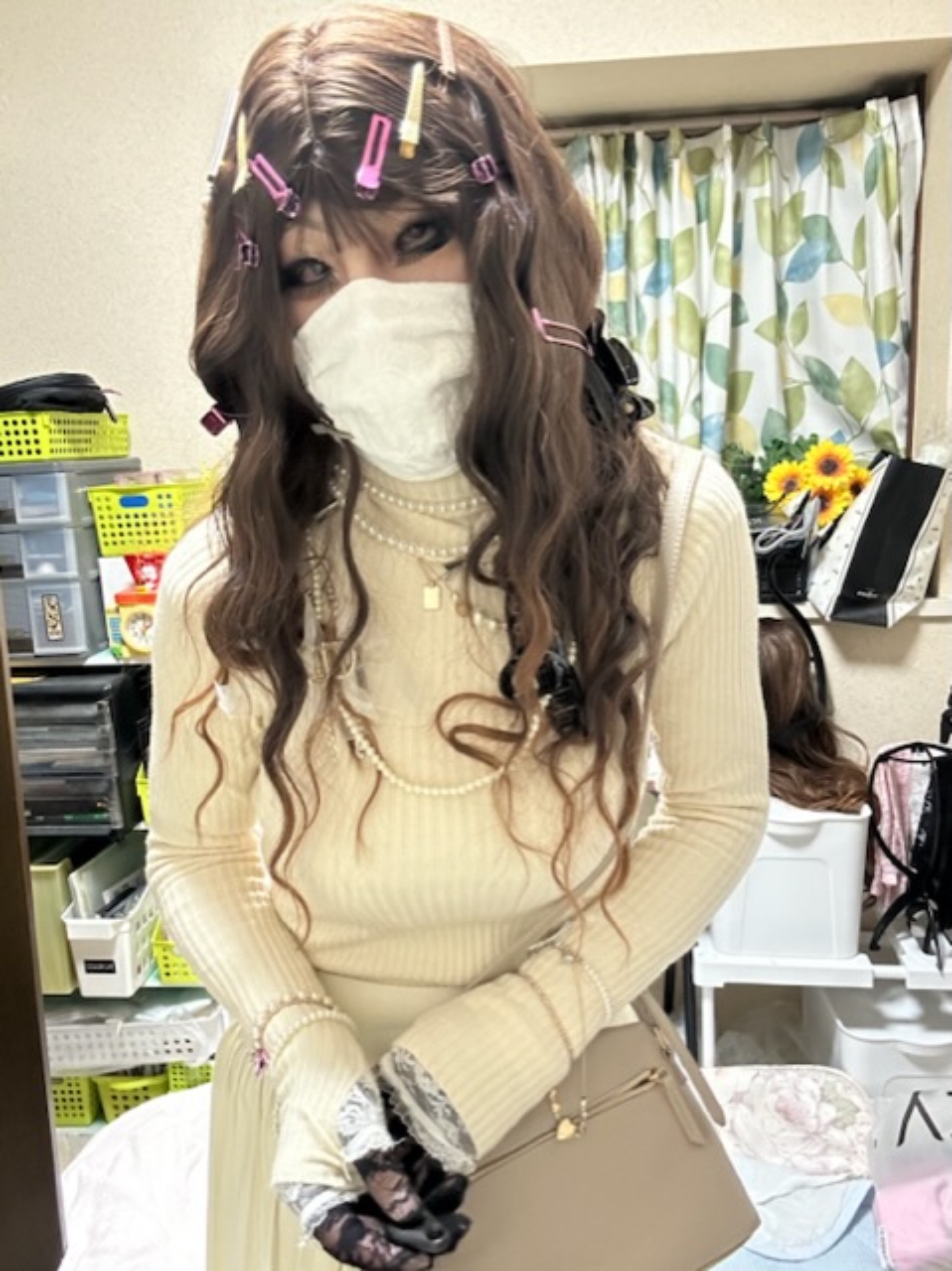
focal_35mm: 30
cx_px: 476
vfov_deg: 60.0
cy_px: 636
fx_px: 1102
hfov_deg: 46.7
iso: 250
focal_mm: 2.69
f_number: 1.9
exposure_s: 1/40
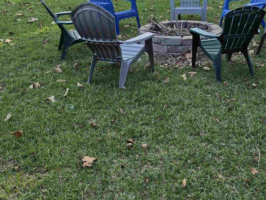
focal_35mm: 51
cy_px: 0
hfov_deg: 36.7
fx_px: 392
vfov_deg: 27.0
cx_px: 197
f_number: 1.7
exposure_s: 1/180
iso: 12
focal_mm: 6.3
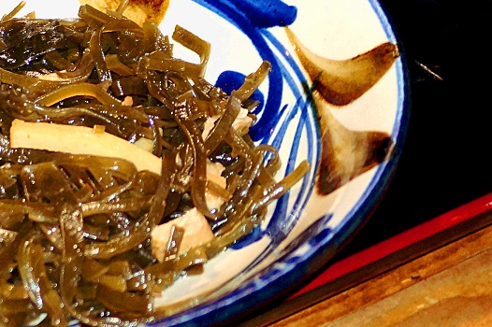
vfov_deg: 3.1
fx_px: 5964
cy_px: 22
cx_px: -123
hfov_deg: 4.7
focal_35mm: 437
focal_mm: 85
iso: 400
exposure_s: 1/160
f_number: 4
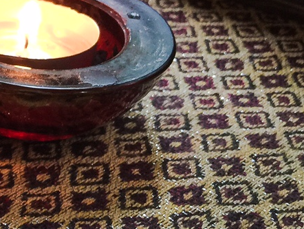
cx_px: -140
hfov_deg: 16.8
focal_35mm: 107
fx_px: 940
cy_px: 20
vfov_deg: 13.7
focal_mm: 4.15
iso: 50
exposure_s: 1/17
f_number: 2.2
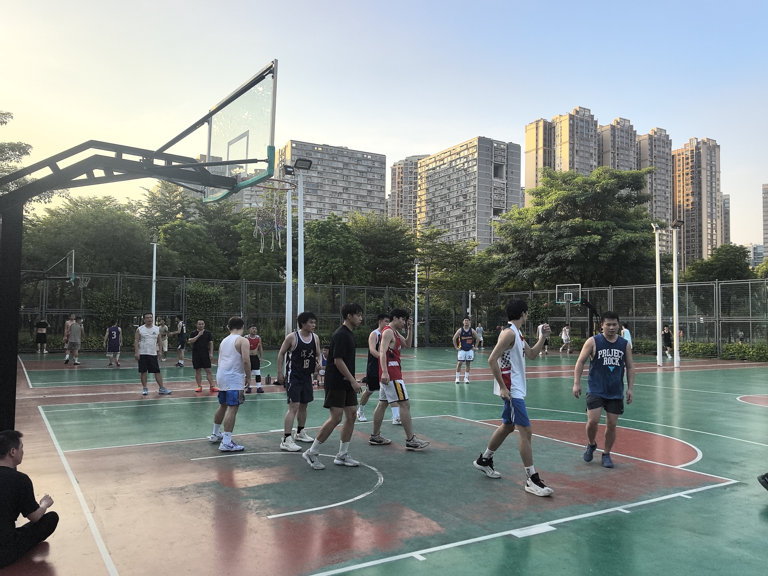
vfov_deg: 51.4
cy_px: 288
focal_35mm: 27
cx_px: 384
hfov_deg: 65.3
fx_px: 599
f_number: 2
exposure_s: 1/1681
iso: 160
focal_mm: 6.98
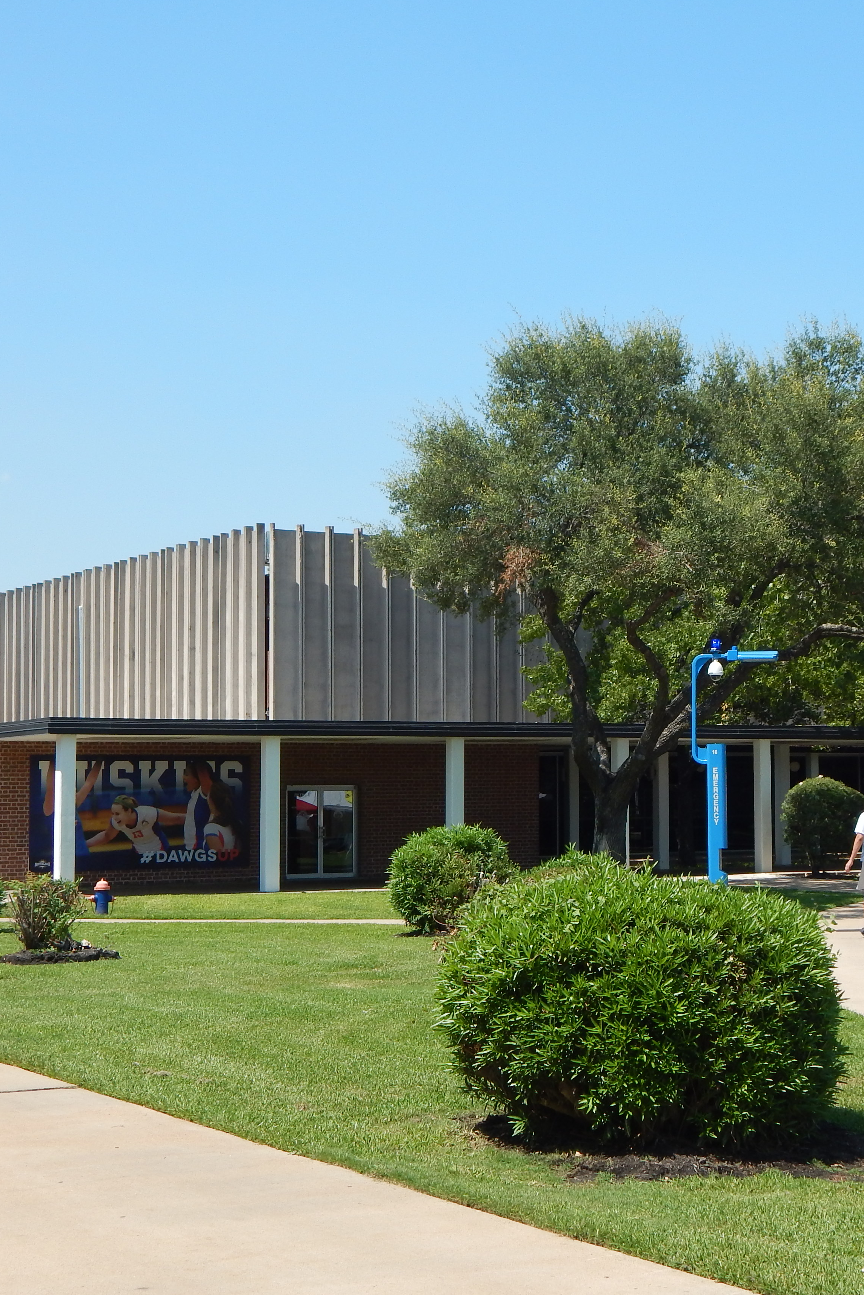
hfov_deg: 22.3
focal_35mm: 60
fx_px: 2160
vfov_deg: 33.4
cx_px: 690
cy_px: 650
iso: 125
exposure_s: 1/1000
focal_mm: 7.7
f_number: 3.6
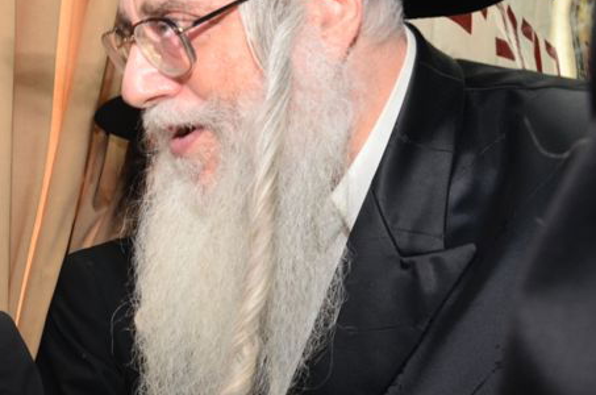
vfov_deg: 22.1
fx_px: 1008
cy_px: 262
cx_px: 32
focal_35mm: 61
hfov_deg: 31.0
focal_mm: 18
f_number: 5.6
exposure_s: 1/125
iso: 800
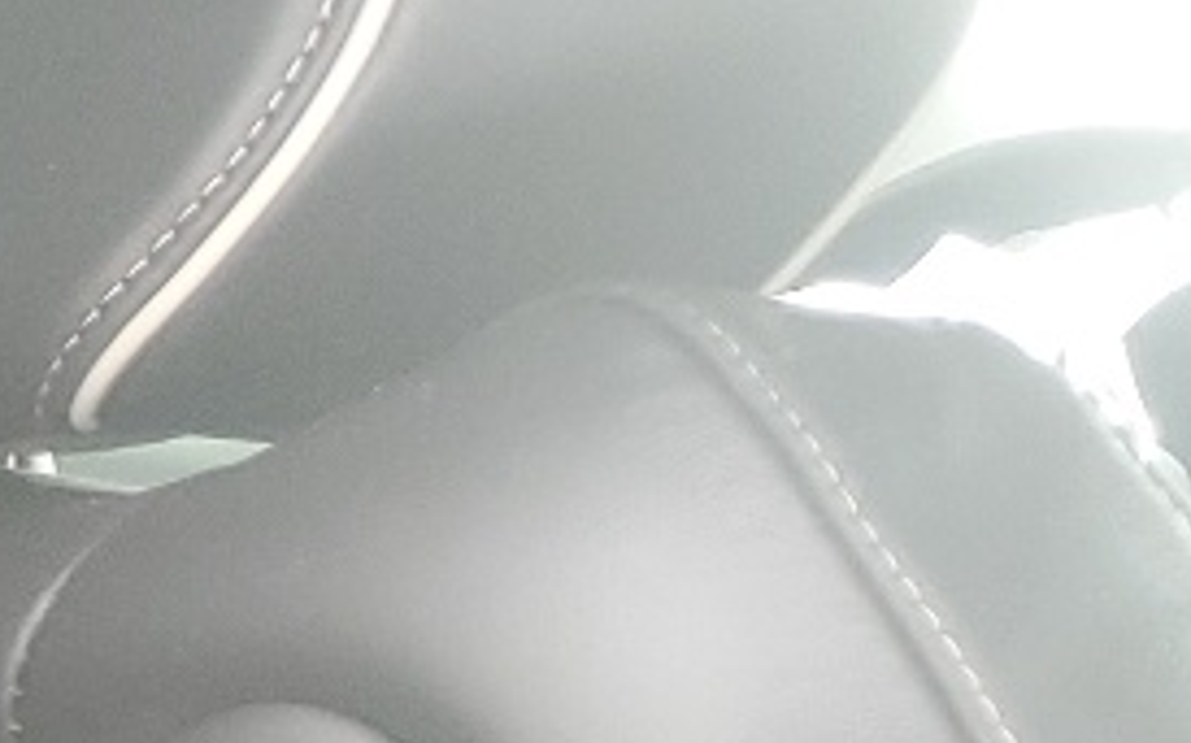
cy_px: 1755
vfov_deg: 7.6
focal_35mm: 161
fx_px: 5224
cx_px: -1939
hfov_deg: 10.6
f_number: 1.5
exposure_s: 1/60.2
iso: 67
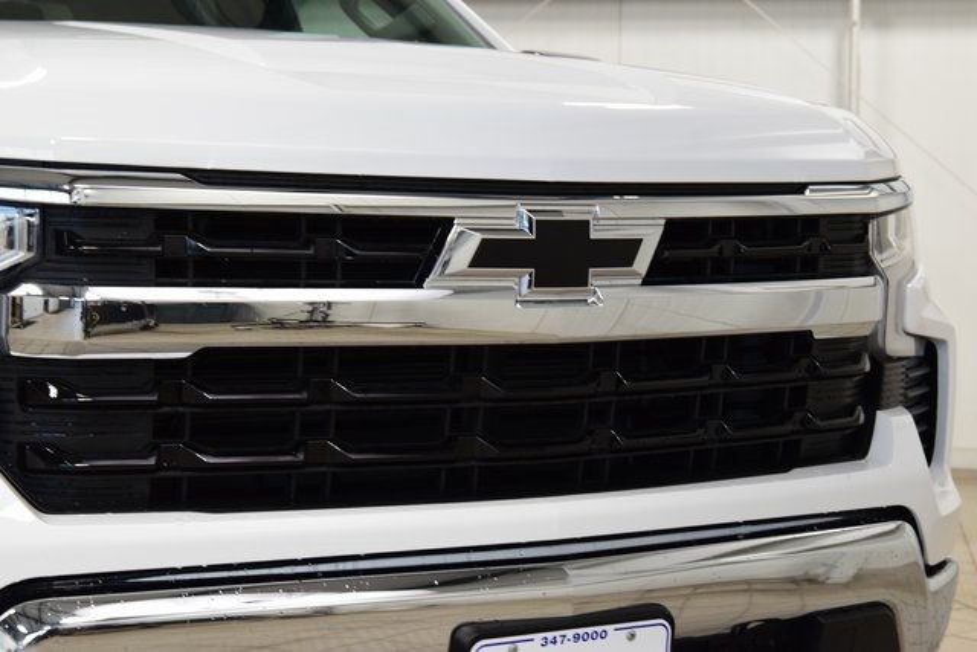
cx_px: 488
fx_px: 2036
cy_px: 326
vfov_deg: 18.2
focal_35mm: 75
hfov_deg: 27.0
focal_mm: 50
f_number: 6.3
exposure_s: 1/60
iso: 1600
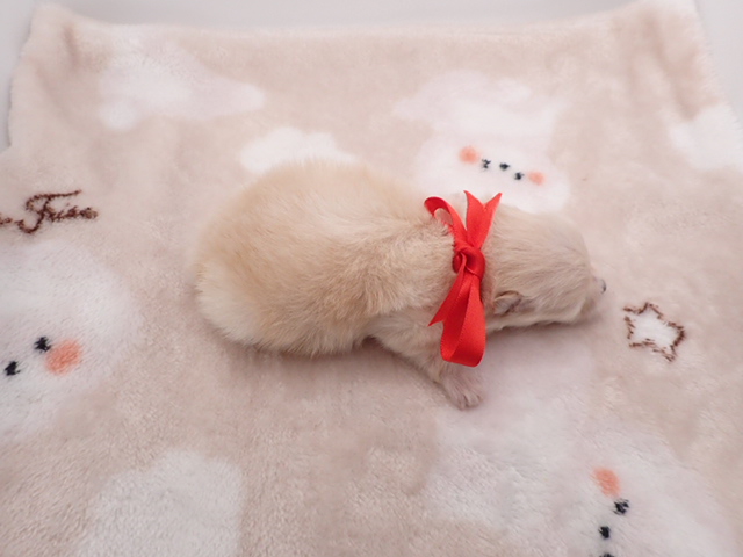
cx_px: 372
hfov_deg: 69.4
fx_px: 537
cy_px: 278
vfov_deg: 54.9
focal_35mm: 25
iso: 400
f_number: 2.8
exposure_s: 1/640
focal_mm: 4.5
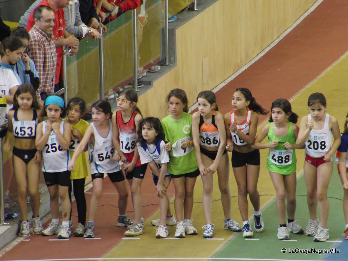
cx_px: 174
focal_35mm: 520
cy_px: 130
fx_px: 5228
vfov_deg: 2.9
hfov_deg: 3.8
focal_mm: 92
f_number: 4.5
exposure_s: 1/50
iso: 400
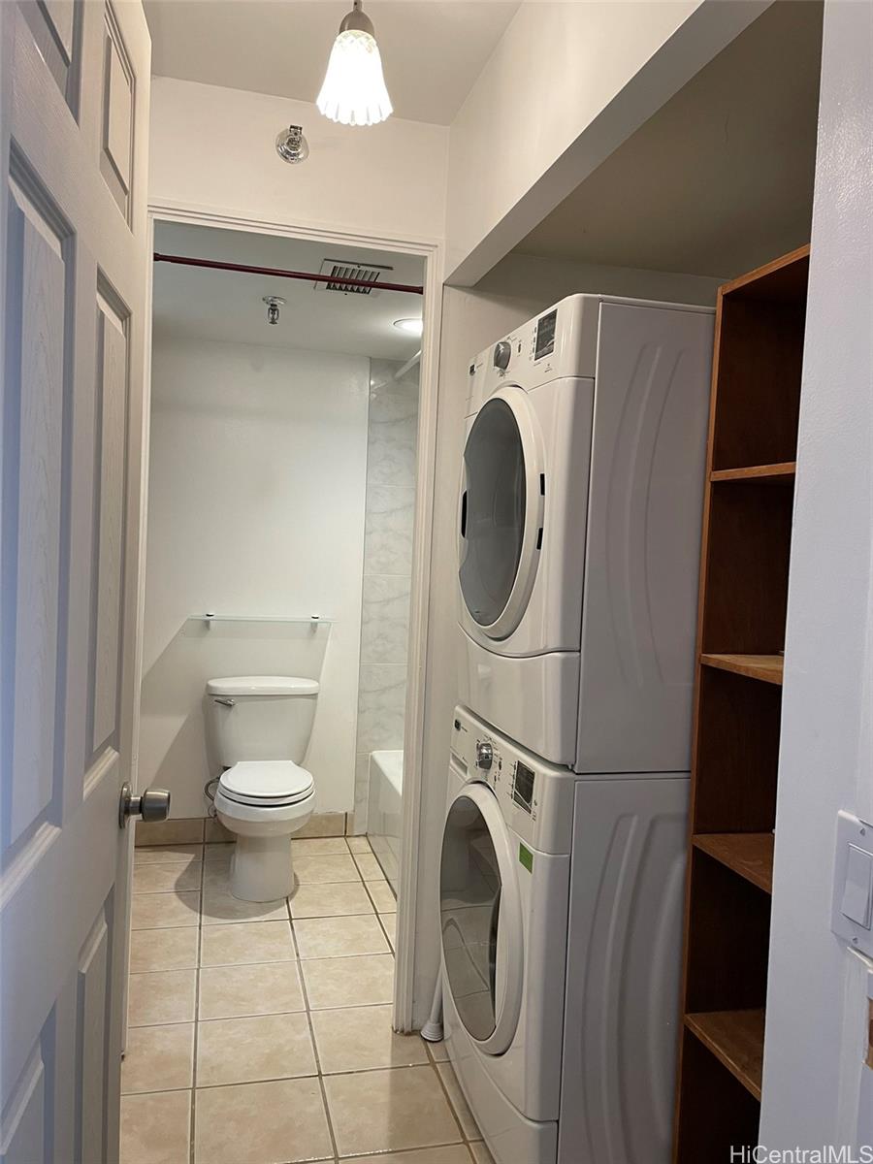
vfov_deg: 67.3
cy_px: 582
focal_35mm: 26
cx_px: 436
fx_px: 874
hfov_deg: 53.1
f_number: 1.6
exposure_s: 1/60
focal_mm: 4.2
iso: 100
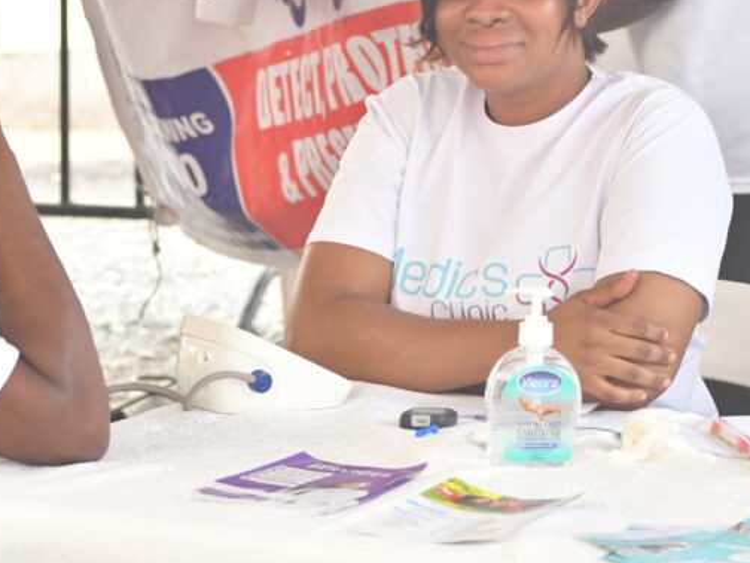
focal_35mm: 205
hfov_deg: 9.6
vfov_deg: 7.2
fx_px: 4442
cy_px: 193
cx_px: 263
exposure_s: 1/125
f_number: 4.5
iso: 800
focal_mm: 70
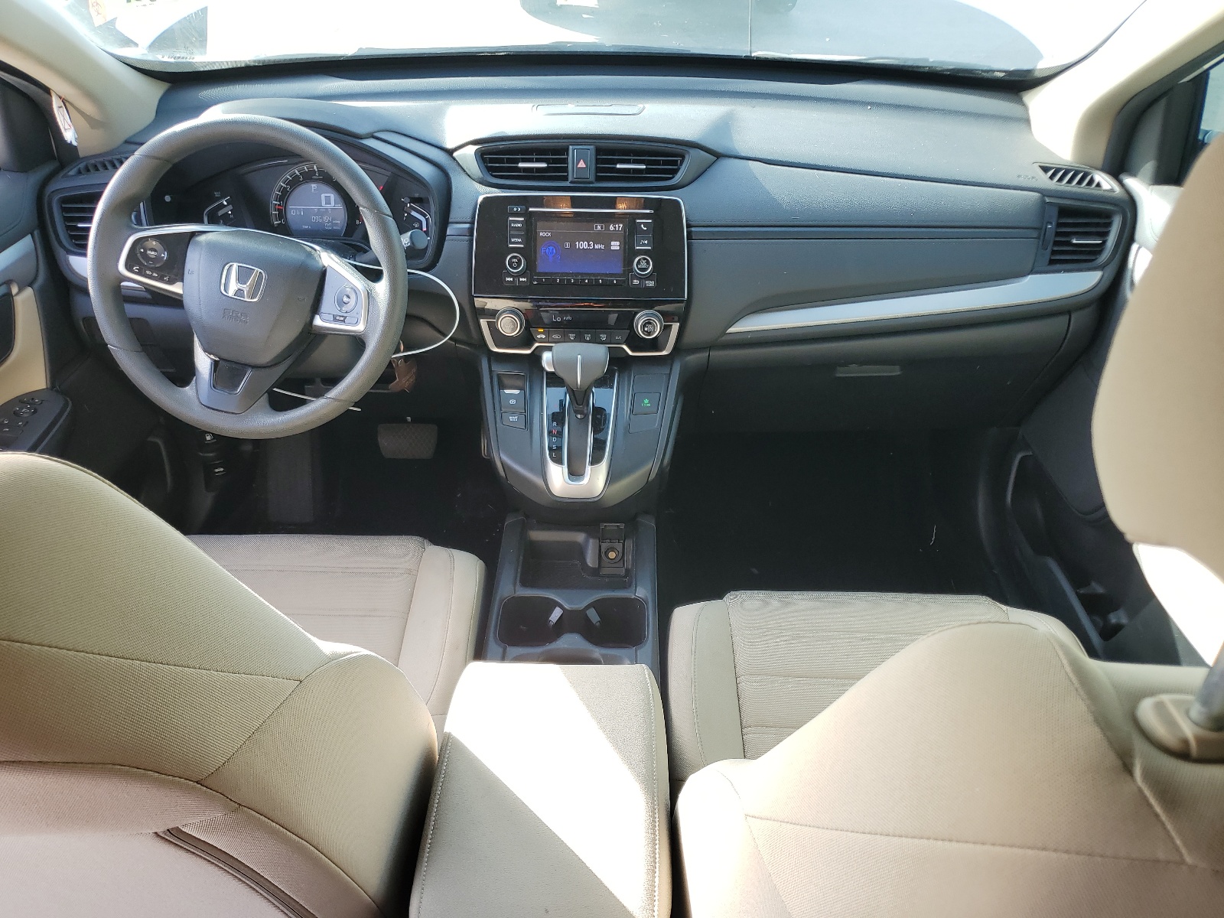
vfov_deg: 53.1
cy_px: 459
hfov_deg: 67.3
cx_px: 612
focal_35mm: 26
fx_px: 919
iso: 50
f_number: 1.5
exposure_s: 1/175
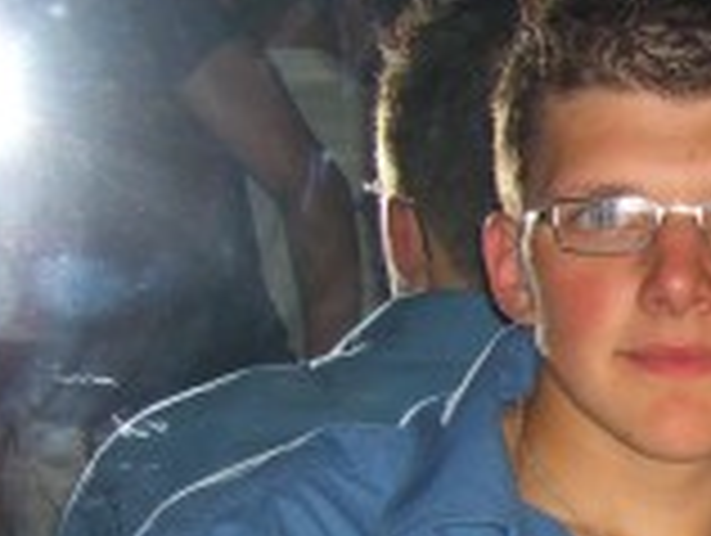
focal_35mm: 144
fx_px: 2962
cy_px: 721
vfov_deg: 10.1
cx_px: 1206
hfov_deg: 12.7
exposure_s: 1/60
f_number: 2.8
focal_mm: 7.9
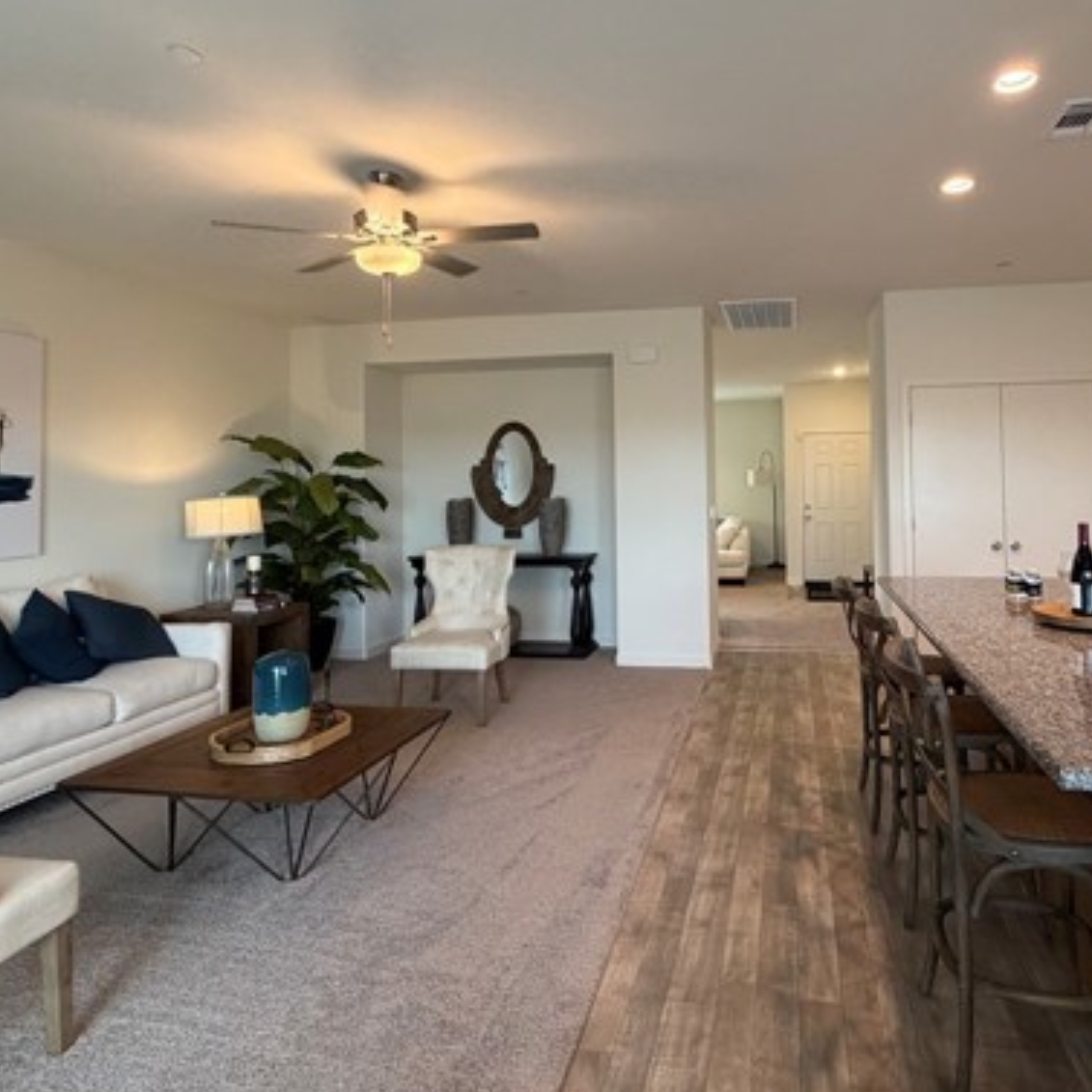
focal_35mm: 21
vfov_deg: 71.6
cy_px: 452
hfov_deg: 71.1
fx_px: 749
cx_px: 672
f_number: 2.2
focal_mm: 2.22
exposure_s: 1/120
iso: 320
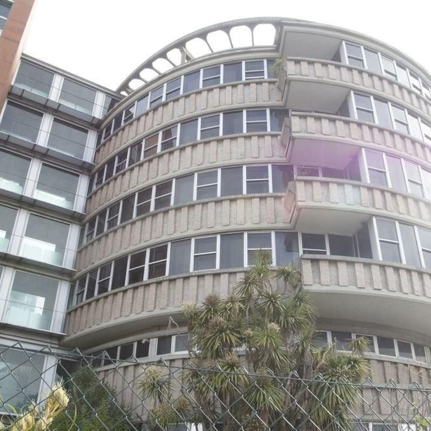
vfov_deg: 39.2
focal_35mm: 43
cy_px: 215
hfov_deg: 39.2
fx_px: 606
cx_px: 213
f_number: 8
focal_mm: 22
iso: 1600
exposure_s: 1/1000
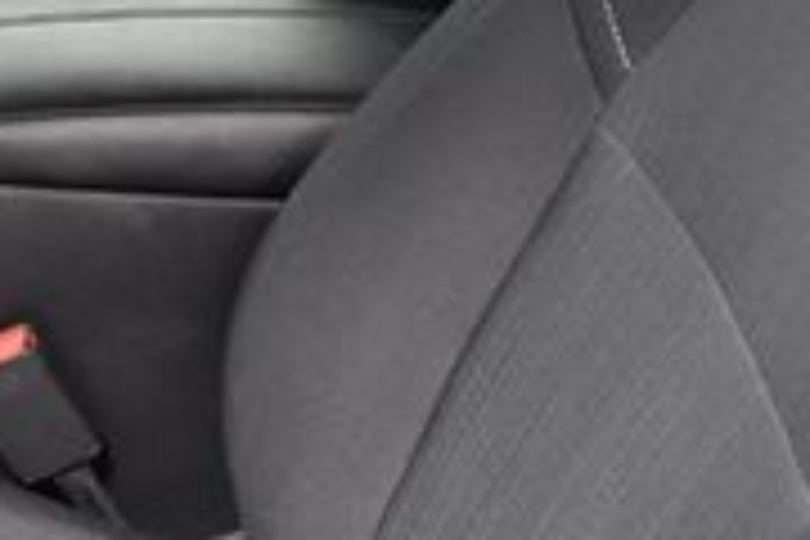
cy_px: 94
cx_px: -234
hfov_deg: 19.6
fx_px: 2160
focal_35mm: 96
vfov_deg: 14.2
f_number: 4.5
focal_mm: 18
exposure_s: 1/80
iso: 2500
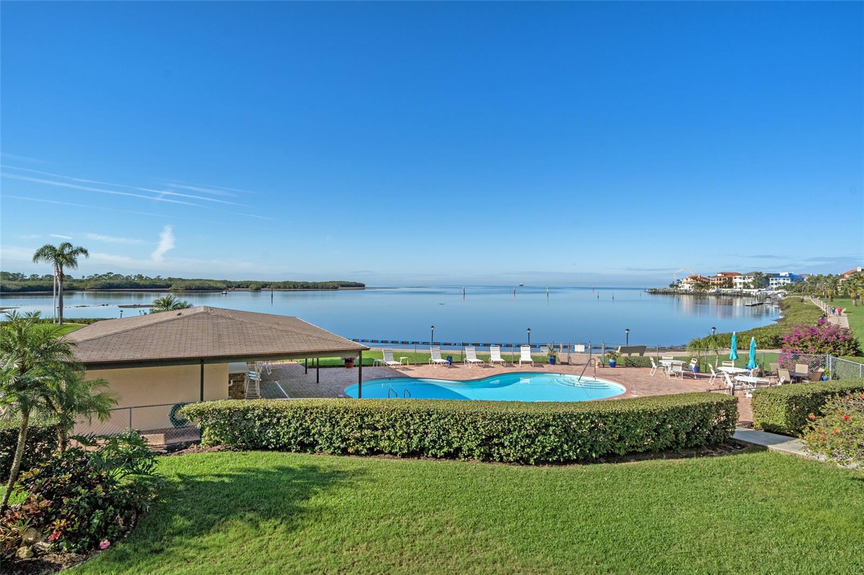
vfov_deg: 61.9
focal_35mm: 20
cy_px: 288
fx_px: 480
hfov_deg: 84.0
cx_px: 432
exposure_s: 1/800
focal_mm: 20
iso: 200
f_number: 8
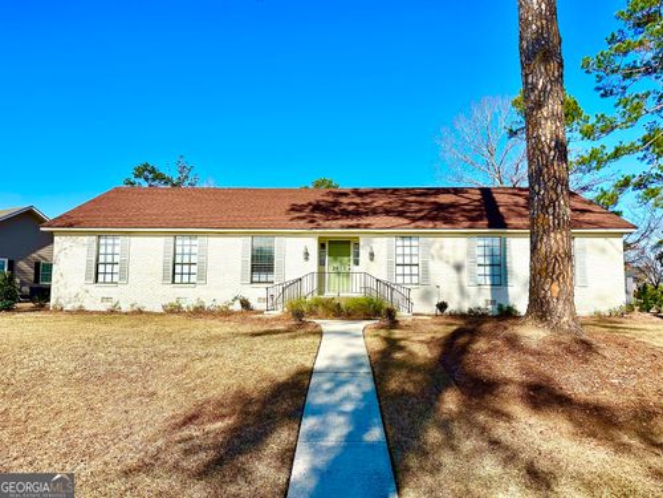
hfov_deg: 71.6
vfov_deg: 56.8
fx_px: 460
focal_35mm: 24
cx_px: 332
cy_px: 249
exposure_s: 1/7042
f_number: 1.78
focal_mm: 6.86
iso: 80
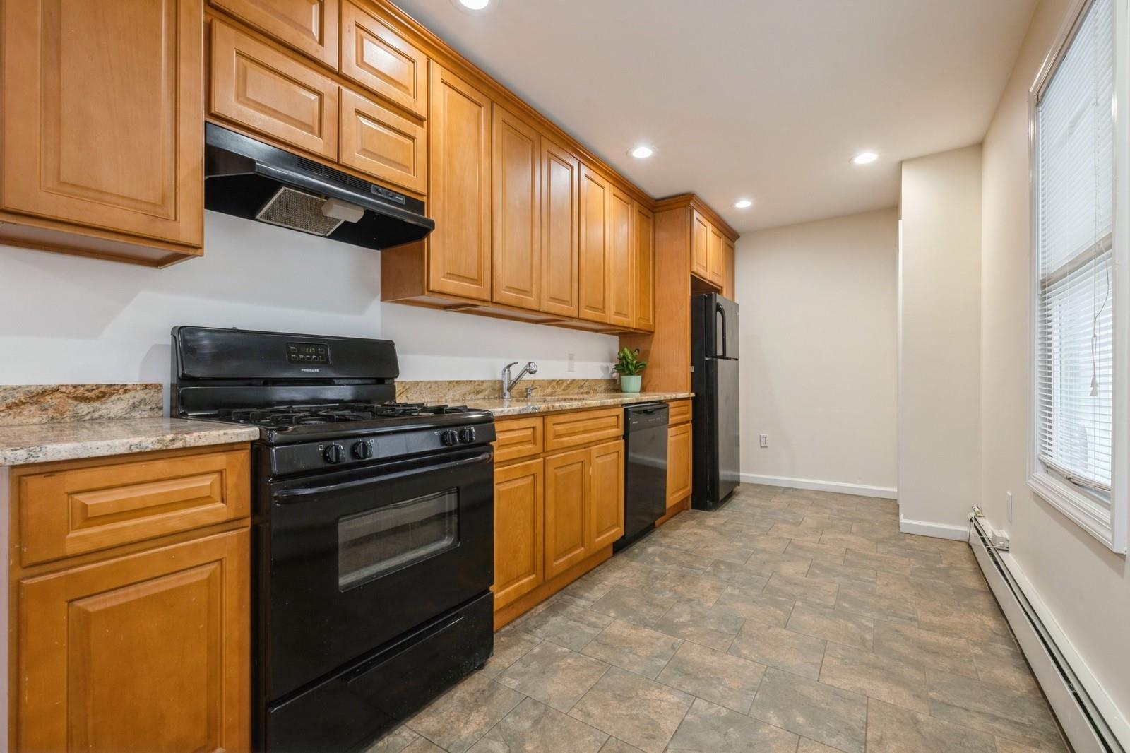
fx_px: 486
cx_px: 565
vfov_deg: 75.5
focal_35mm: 16
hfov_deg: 98.6
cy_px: 376
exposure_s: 1/8
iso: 400
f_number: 11
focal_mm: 15.5
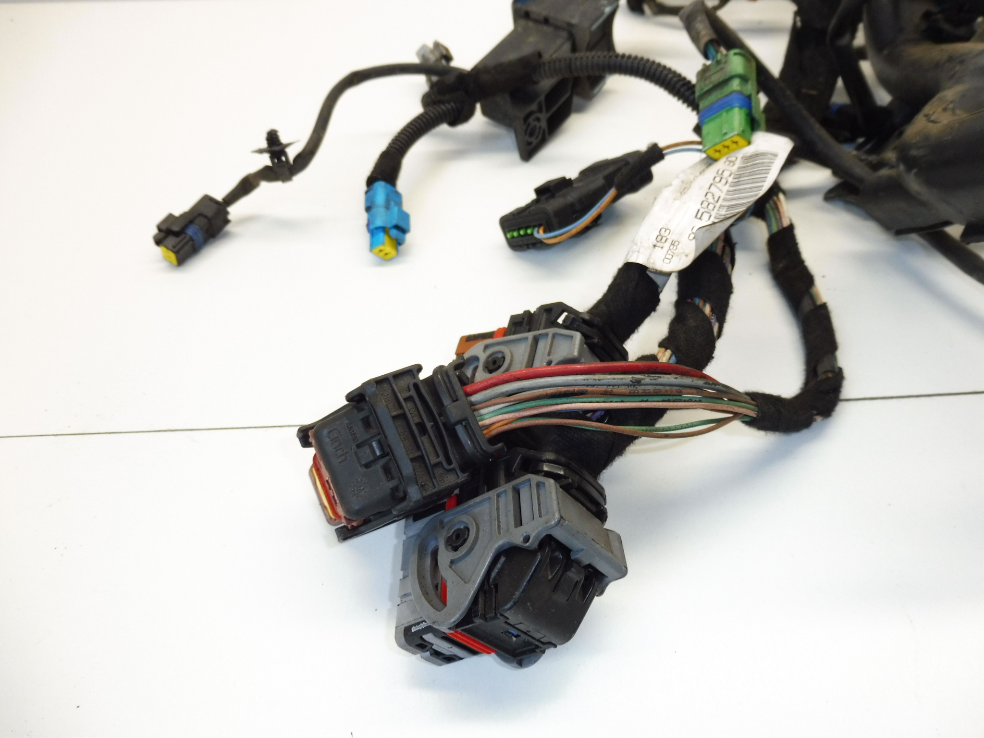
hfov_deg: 71.6
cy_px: 369
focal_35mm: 24
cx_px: 492
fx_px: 682
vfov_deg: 56.8
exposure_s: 1/60
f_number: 3.5
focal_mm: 4.3
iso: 200
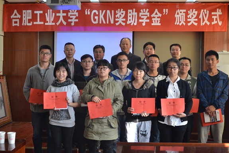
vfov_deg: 30.5
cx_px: 119
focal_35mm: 44
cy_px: 80
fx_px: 280
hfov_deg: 44.5
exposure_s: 1/50
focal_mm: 28
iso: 1000
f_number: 4.5
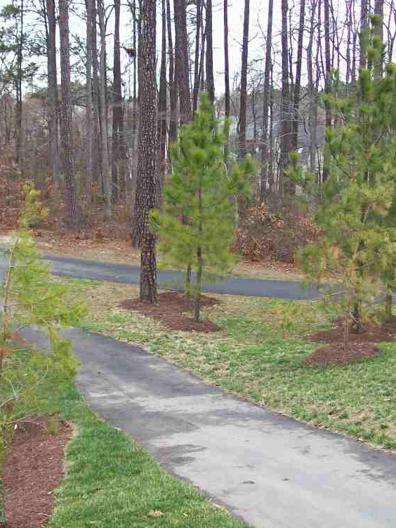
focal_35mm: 49
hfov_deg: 29.5
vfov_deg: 38.9
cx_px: 138
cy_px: 260
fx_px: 747
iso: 80
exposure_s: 1/132
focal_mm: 6
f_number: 2.7
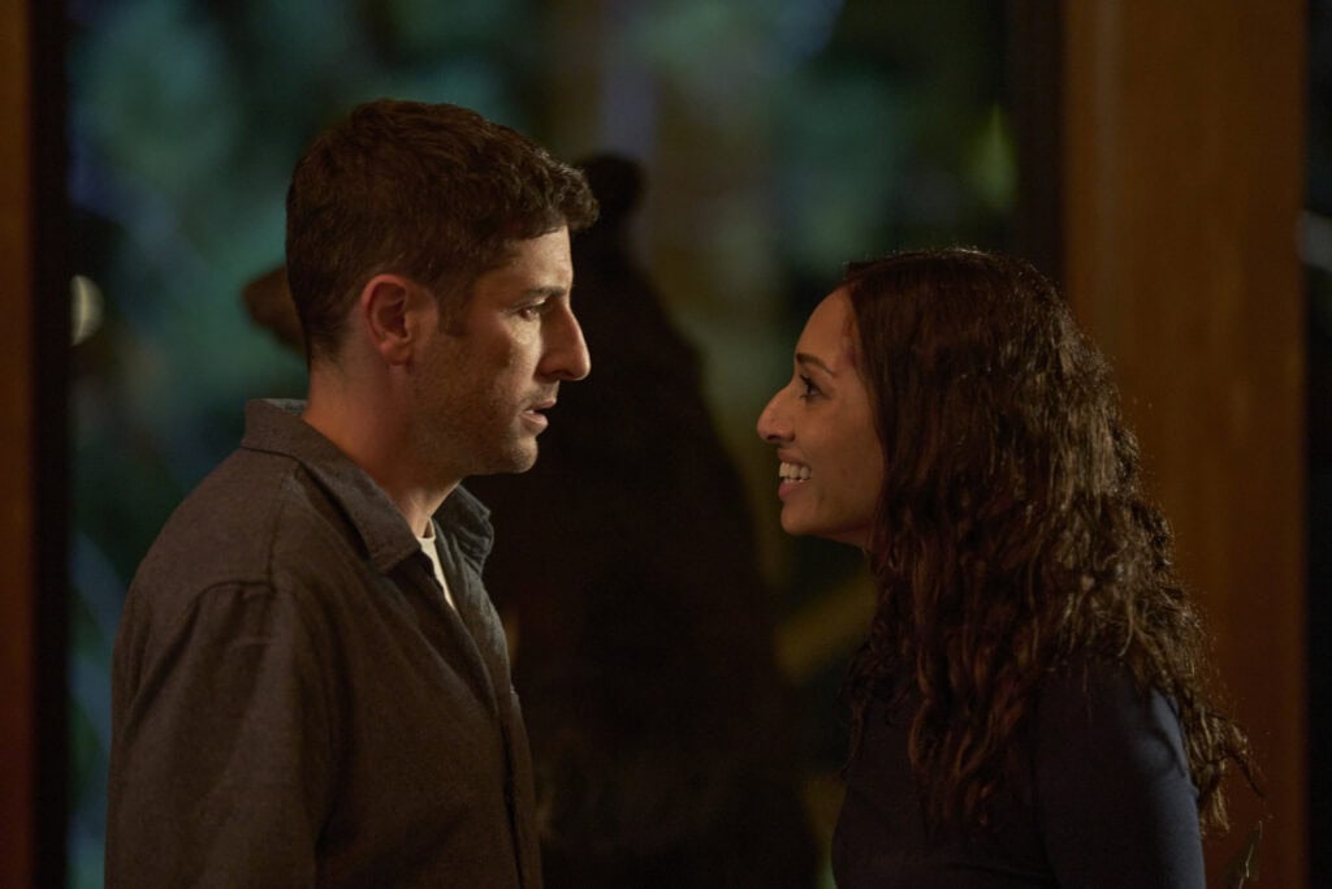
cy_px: 444
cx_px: 666
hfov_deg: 15.2
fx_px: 4995
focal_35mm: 135
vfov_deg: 10.2
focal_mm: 135
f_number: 2
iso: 4000
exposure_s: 1/160
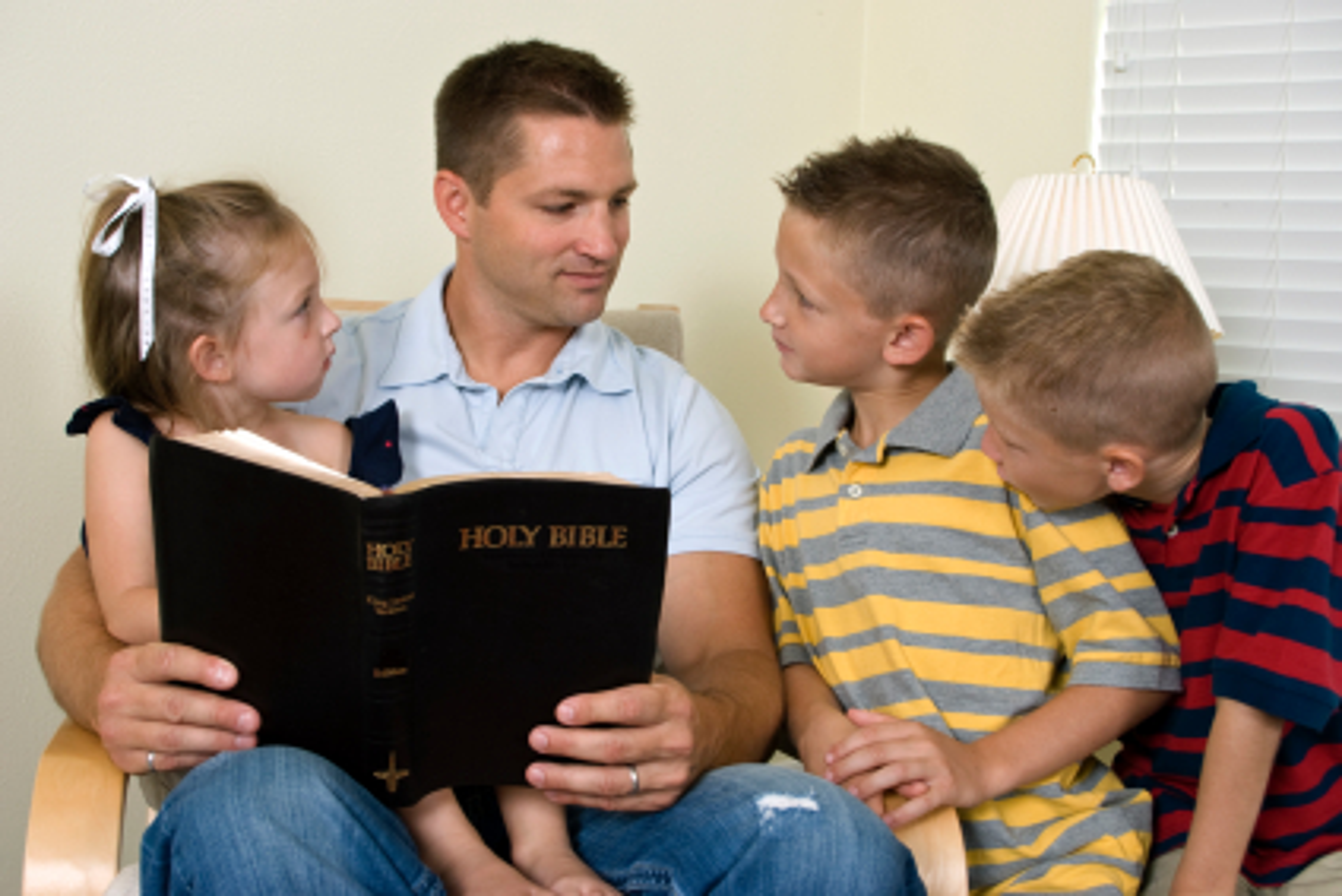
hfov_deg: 41.1
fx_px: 1790
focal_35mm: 48
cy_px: 448
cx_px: 671
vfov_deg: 28.1
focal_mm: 32
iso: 100
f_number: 9
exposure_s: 1/60
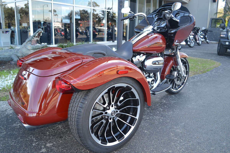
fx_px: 192
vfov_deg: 43.6
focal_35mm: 30
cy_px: 76
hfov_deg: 61.9
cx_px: 115
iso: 100
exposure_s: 1/60
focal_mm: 20
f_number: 3.8
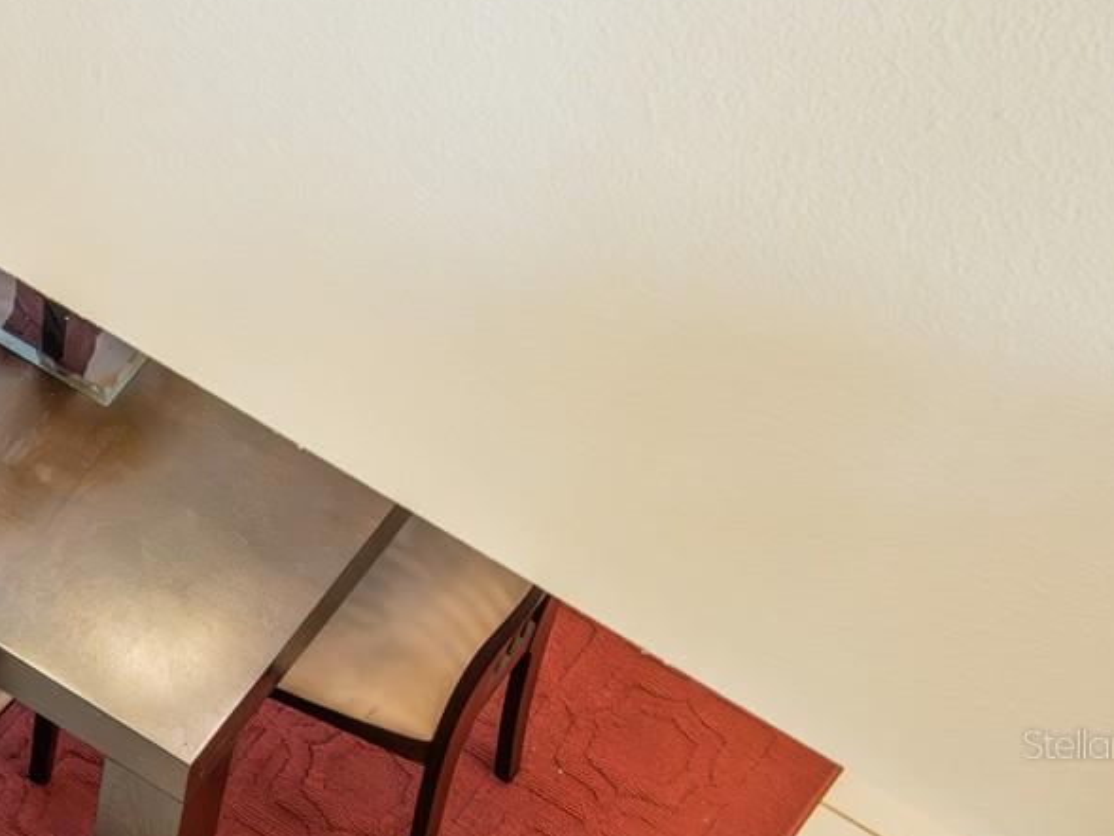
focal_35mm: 125
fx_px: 4024
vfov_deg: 11.8
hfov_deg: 15.1
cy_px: 743
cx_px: -312
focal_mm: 23
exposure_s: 1/20
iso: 3200
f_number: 6.3
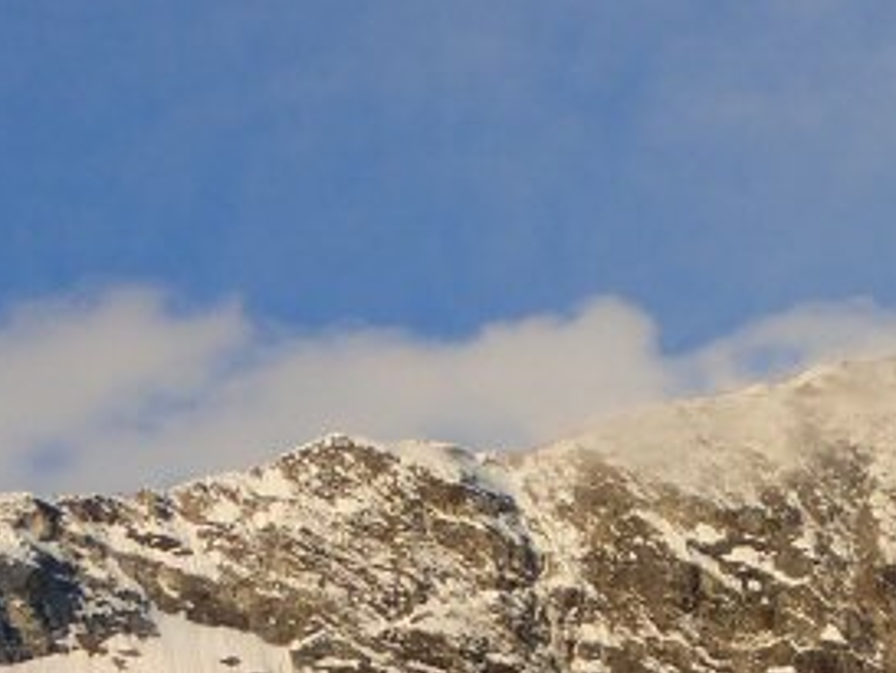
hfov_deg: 8.3
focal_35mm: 238
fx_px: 6163
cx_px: 991
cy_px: 515
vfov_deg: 6.2
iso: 100
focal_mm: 11.78
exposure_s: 1/200
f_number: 5
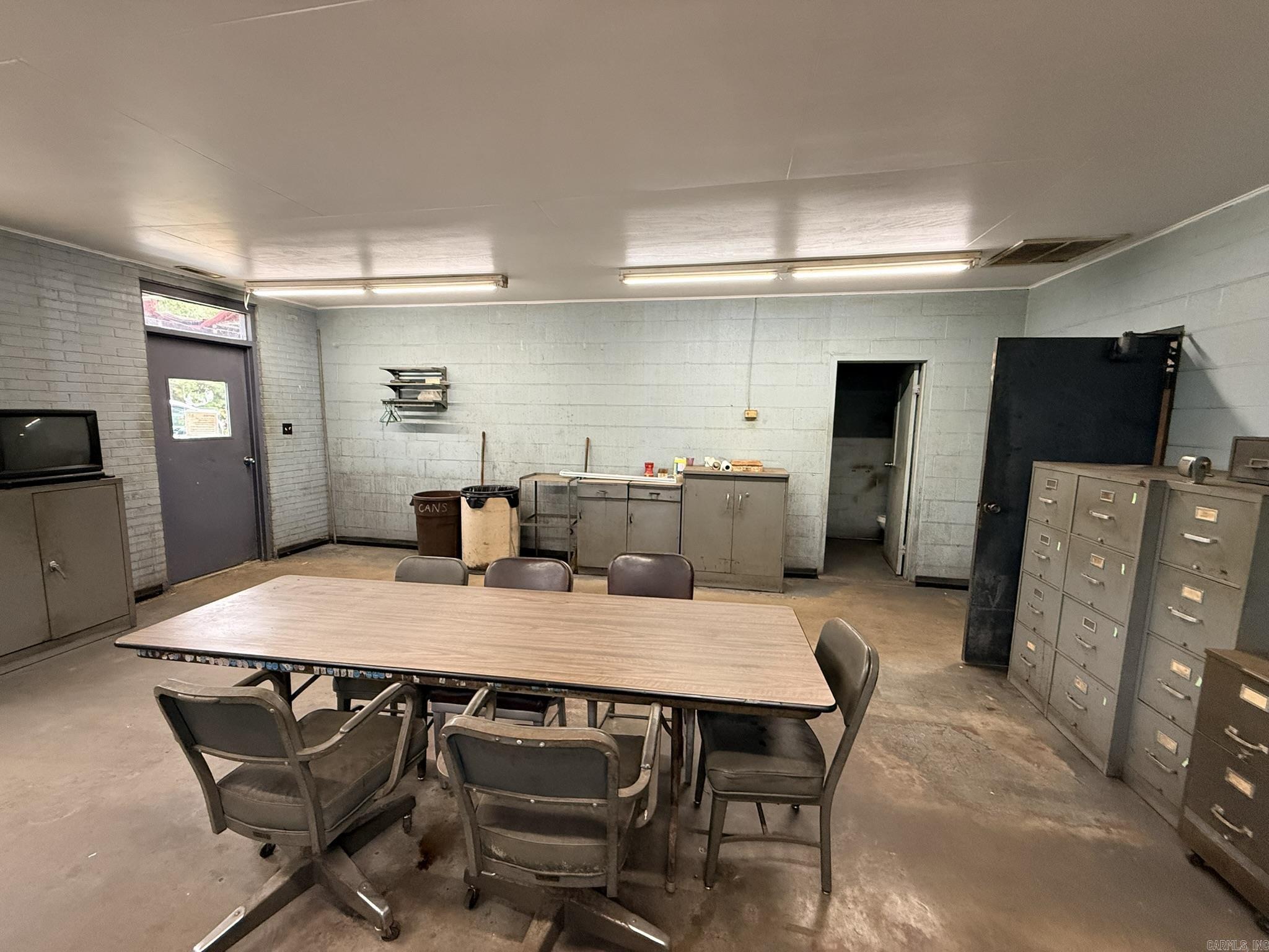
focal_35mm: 14
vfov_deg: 85.7
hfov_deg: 102.1
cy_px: 476
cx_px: 634
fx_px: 513
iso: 400
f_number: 2.2
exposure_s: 1/120
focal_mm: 2.22
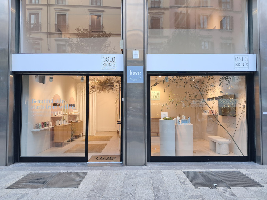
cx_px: 134
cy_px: 100
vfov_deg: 51.4
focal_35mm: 27
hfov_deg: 65.3
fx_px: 208
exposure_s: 1/50
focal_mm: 4
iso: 50
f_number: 1.8
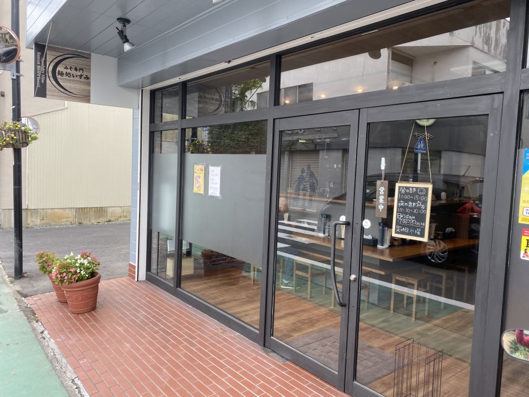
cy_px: 198
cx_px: 264
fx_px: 397
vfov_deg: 53.1
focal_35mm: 26
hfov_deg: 67.3
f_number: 1.8
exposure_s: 1/131
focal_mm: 4.25
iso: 32
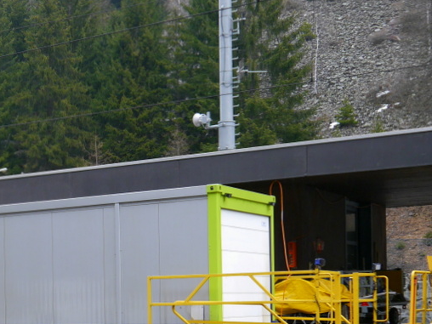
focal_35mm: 78
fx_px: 973
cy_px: 318
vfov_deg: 18.4
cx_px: -26
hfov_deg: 23.7
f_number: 4.1
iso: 160
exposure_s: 1/80
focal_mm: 18
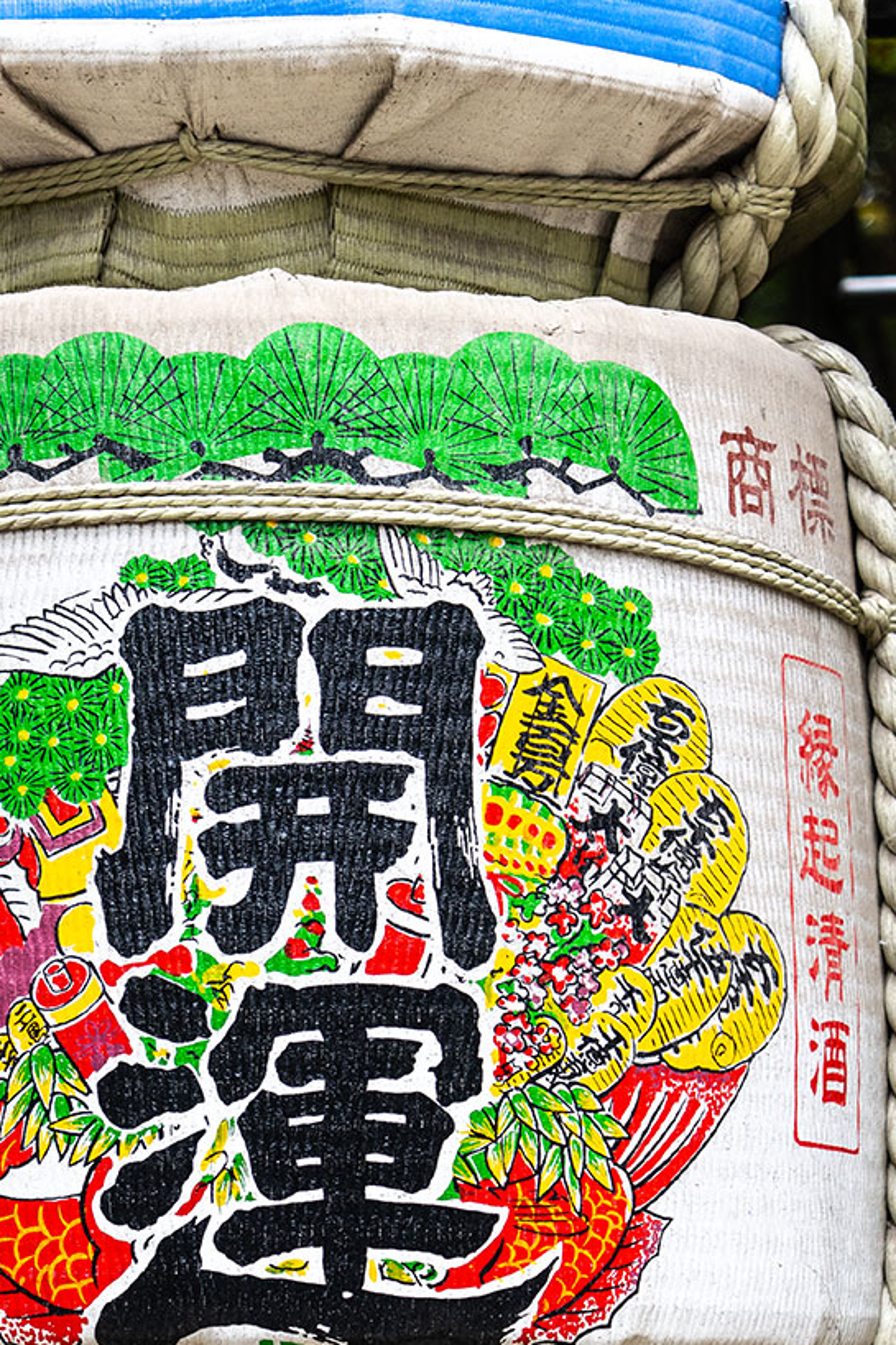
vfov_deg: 15.5
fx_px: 4930
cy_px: 954
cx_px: 256
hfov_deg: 10.4
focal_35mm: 132
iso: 250
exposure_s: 1/160
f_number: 2.8
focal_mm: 50
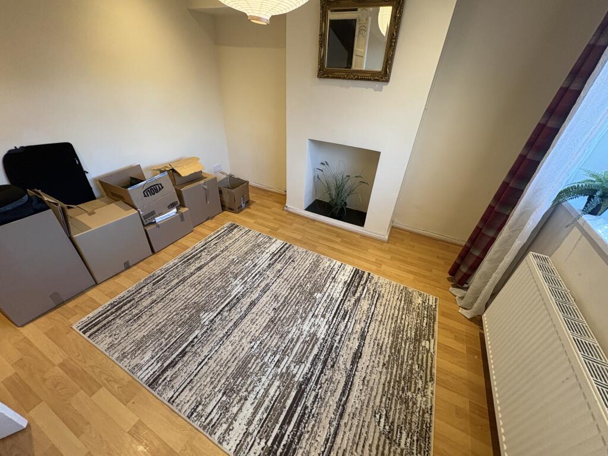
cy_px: 228
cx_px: 304
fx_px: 246
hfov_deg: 102.1
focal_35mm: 14
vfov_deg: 85.7
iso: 250
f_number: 2.2
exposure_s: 1/60
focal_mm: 2.22
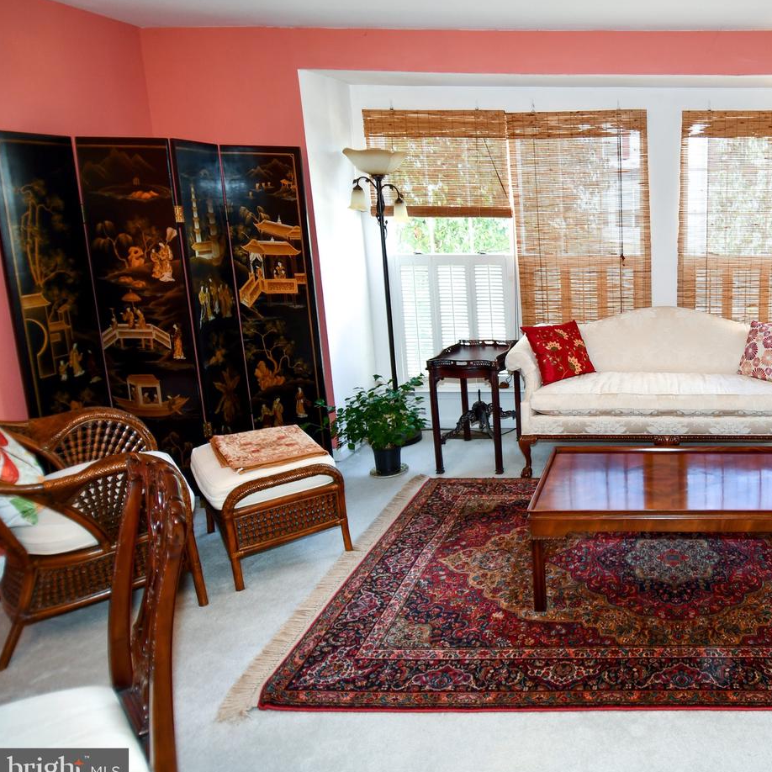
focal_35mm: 24
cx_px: 603
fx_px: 606
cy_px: 388
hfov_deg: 60.5
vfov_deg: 65.0
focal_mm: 12
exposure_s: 1/60
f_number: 4
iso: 450
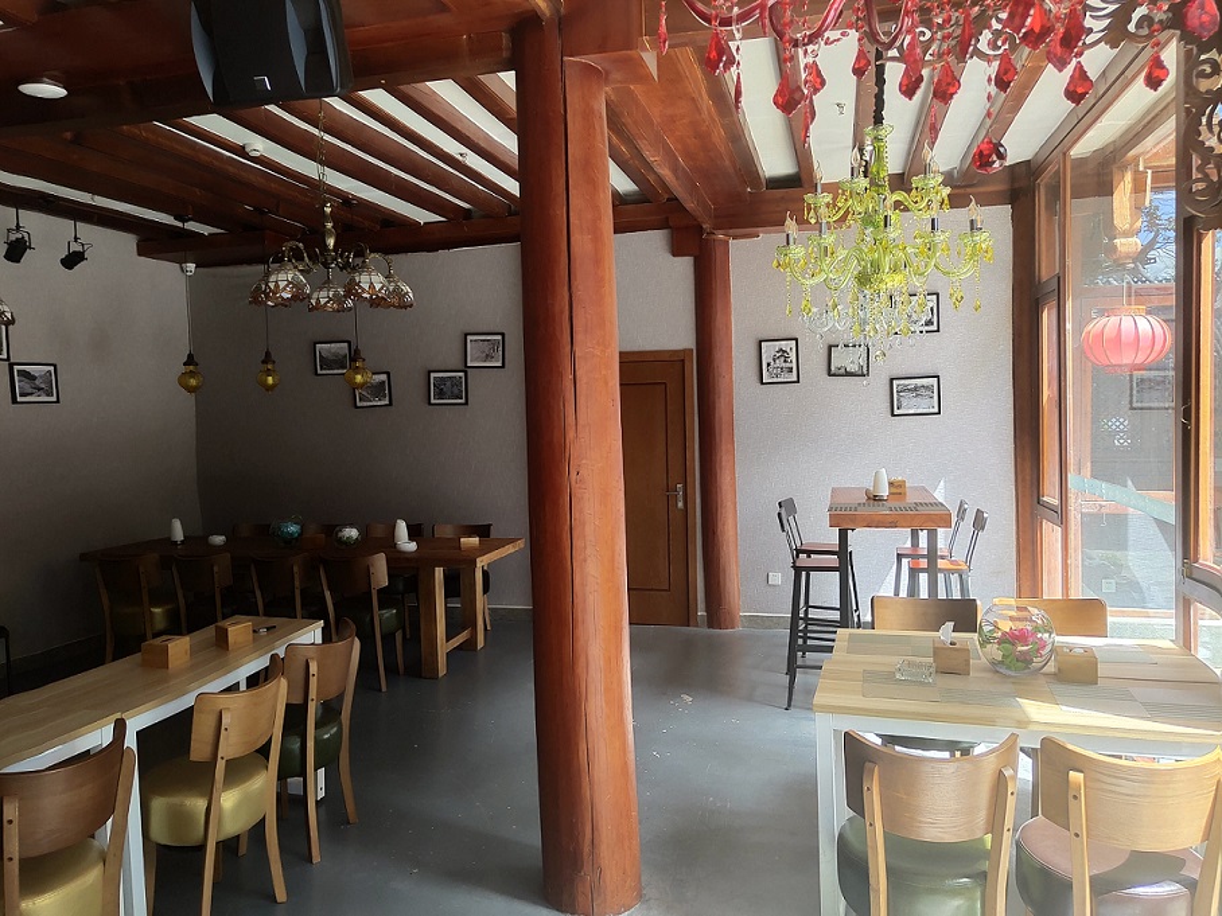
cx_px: 611
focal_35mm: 30
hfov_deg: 60.0
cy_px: 458
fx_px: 1059
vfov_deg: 46.8
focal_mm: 4.35
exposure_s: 1/100
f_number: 1.8
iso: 77
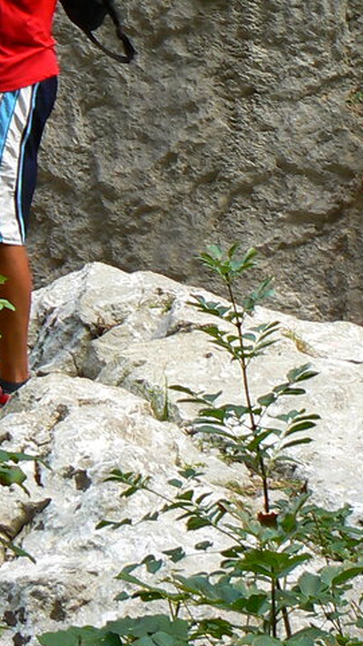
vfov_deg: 21.5
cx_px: 27
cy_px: 120
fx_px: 1677
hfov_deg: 12.3
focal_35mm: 98
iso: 80
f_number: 2.8
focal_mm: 6
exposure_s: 1/40
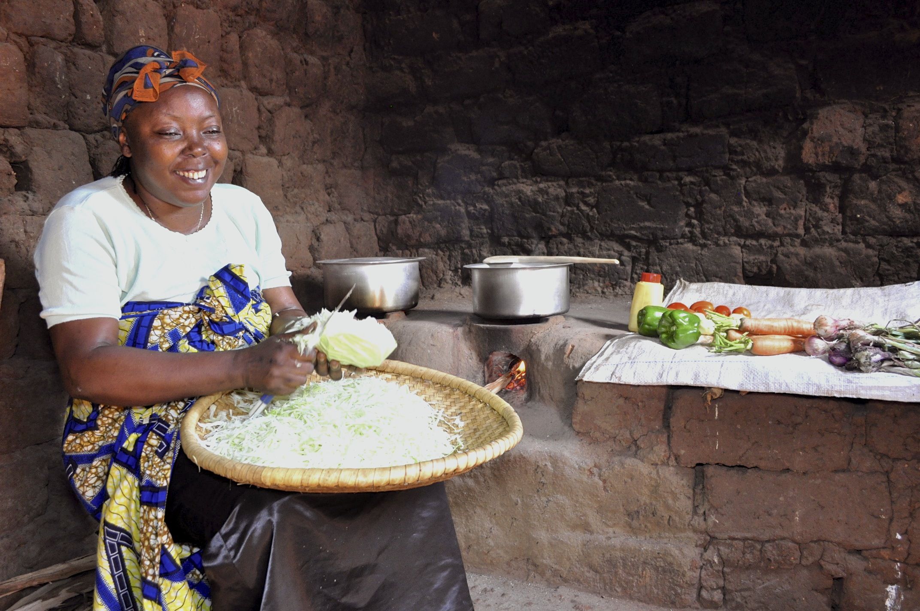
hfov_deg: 62.0
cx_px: 460
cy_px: 306
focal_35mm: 30
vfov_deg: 43.5
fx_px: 766
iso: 800
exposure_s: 1/25
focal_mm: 20
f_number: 5.6
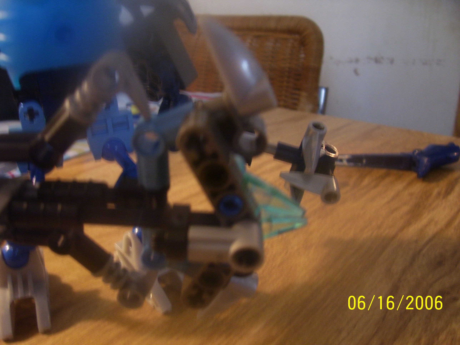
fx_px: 452
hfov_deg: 54.0
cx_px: 230
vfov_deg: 41.8
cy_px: 172
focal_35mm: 34
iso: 160
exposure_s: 1/8
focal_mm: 5.6
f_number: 2.7
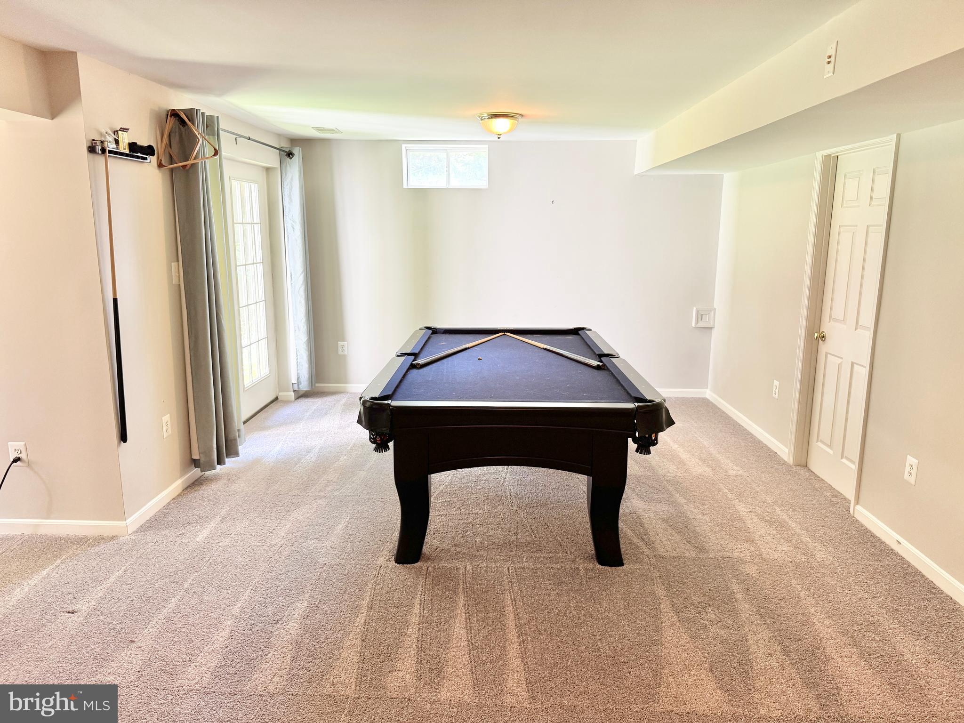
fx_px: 668
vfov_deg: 56.8
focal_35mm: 24
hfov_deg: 71.6
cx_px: 482
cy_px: 362
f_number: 1.78
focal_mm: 6.76
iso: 160
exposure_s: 1/60
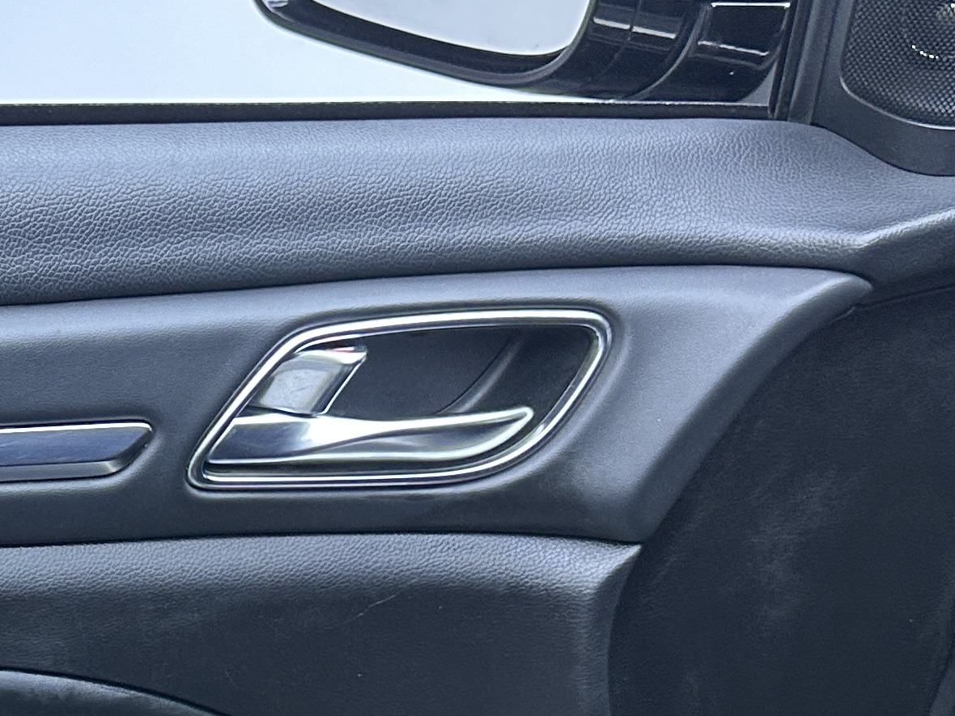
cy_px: 872
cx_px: -271
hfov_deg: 21.6
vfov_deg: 17.1
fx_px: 2262
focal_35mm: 82
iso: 200
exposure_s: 1/100
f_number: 1.78
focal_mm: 6.86
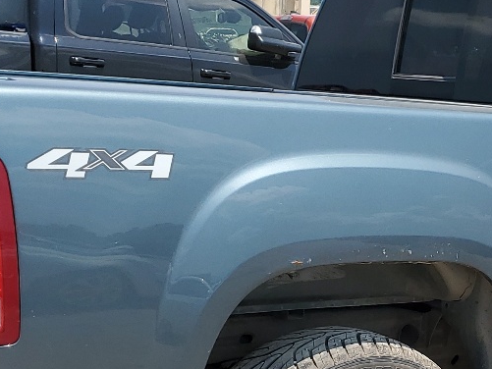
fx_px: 1180
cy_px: 301
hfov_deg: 23.1
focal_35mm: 83
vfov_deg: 17.6
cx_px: 425
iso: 50
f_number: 1.5
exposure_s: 1/3333
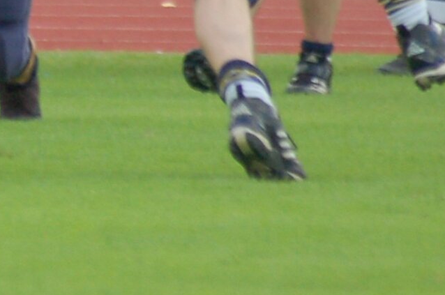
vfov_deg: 0.9
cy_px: -164
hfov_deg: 1.3
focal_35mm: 1551
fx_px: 19138
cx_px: -43
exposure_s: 1/500
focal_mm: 300
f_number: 5.6
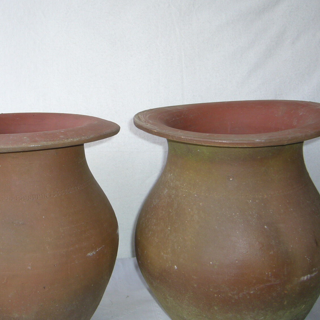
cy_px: 150
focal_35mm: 44
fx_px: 460
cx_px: 118
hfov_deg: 38.1
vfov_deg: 38.3
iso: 80
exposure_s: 1/125
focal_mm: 5.8
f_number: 2.8
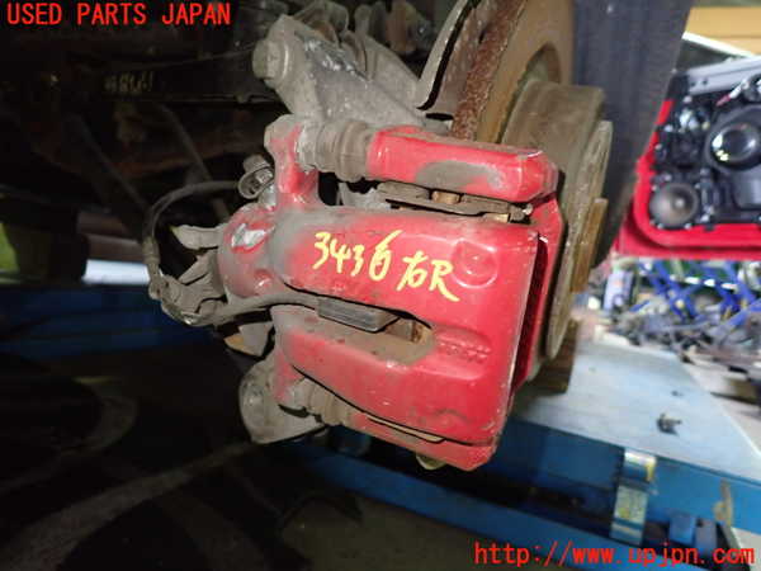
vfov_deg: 54.9
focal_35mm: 25
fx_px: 550
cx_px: 380
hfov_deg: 69.4
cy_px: 286
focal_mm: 4.5
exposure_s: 1/30
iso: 800
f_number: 2
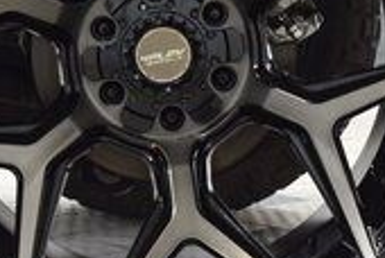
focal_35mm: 158
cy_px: 49
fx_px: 1693
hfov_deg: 13.0
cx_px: 163
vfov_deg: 8.7
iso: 1400
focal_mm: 28
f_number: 6.3
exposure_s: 1/15
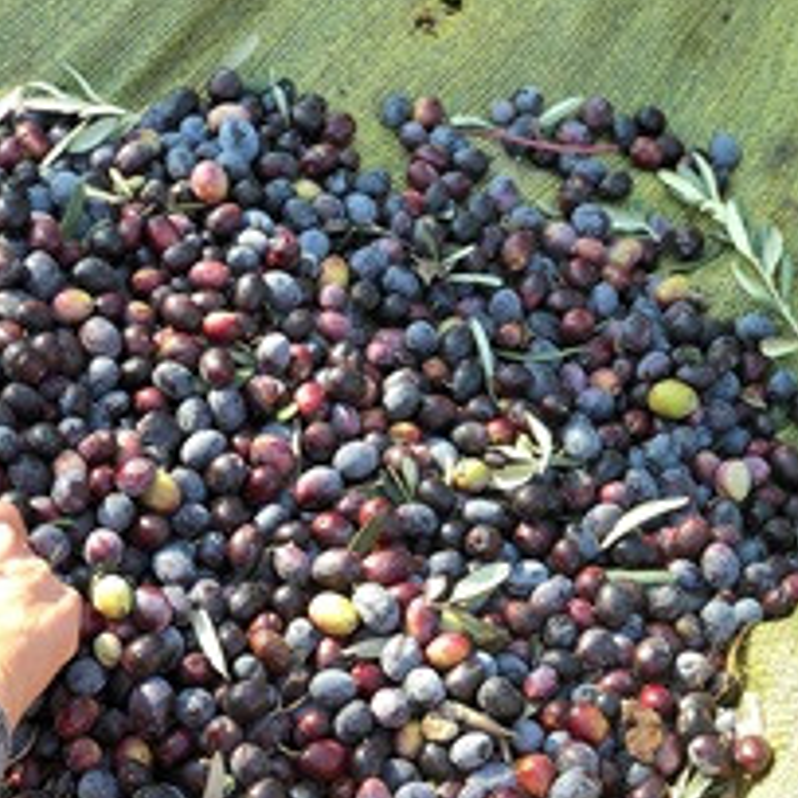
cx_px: 321
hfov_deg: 19.3
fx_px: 2347
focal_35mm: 90
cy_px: 677
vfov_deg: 19.0
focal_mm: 6
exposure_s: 1/120
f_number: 2.4
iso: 25
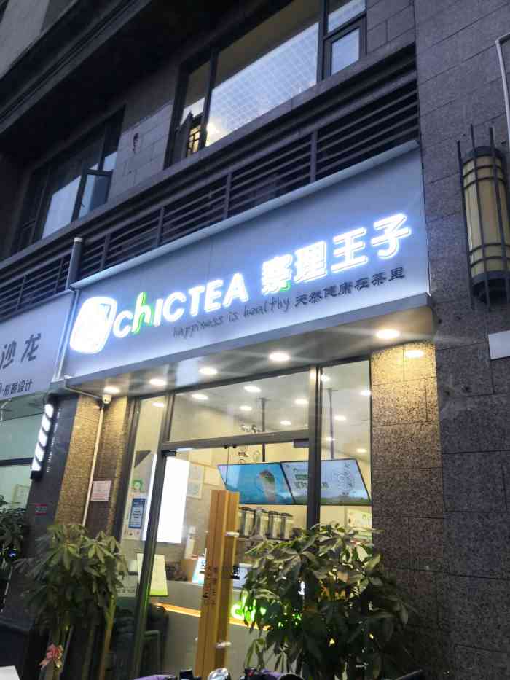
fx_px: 530
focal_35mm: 27
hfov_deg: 51.4
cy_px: 340
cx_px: 255
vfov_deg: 65.3
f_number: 1.8
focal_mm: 3.95
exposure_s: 1/100
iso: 200
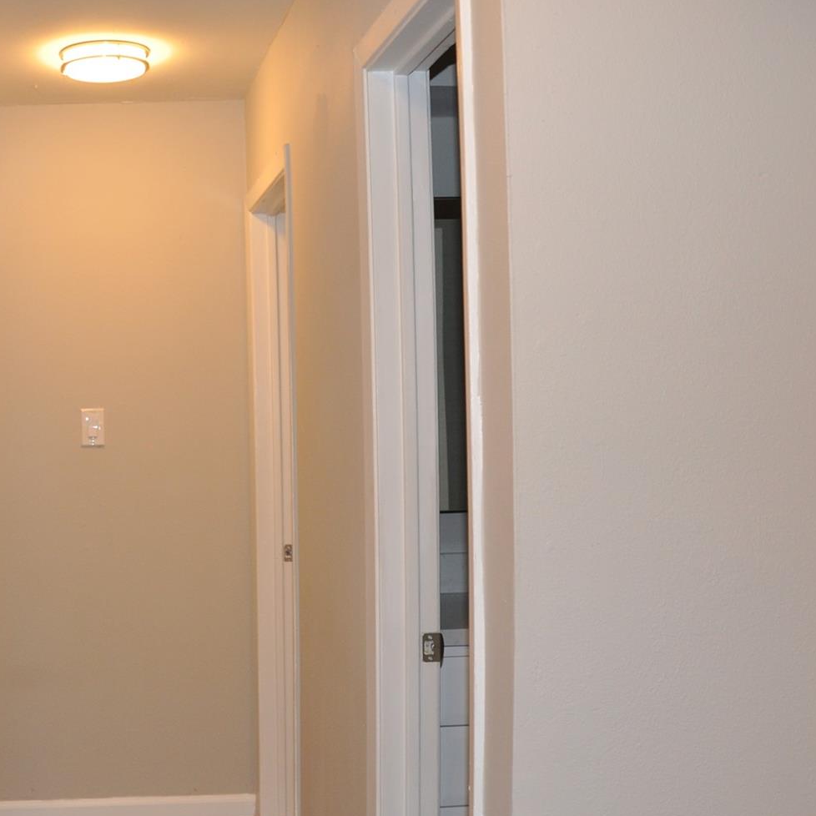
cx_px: 126
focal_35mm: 48
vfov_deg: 35.3
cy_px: 432
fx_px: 1280
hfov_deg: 33.9
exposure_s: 1/60
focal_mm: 18
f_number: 4
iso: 500
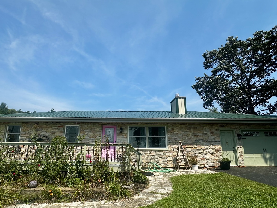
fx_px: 152
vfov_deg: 68.3
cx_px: 119
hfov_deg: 84.1
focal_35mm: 19
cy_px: 120
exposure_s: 1/2174
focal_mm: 2.22
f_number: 2.2
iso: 50
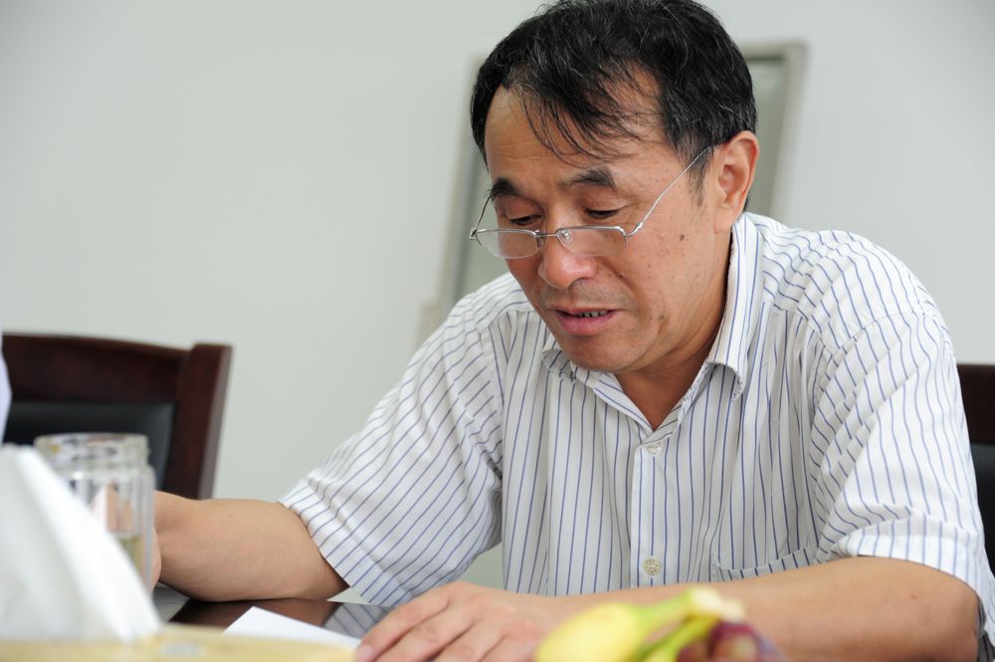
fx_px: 2900
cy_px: 331
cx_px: 498
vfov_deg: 13.0
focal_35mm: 105
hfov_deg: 19.5
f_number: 5.3
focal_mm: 105
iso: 640
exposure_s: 1/40
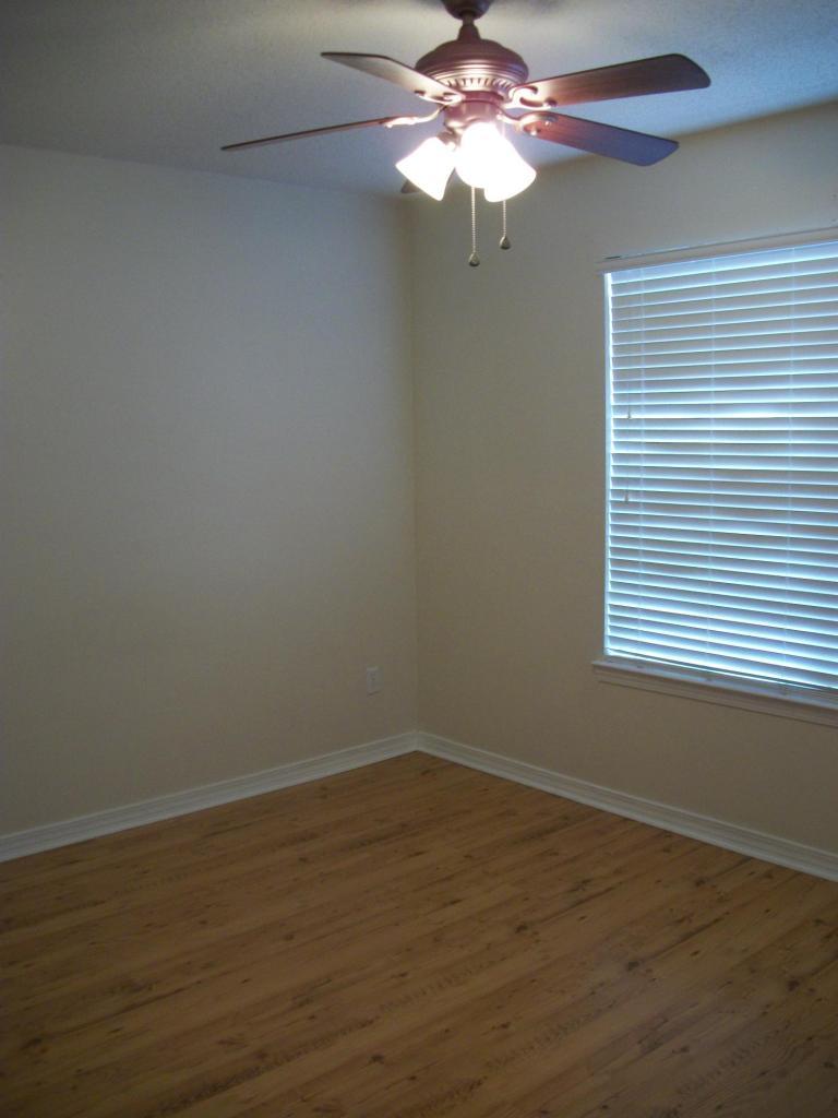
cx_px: 419
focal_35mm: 32
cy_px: 559
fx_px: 1033
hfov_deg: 44.2
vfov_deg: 56.8
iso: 160
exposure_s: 1/30
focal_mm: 5.7
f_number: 2.9
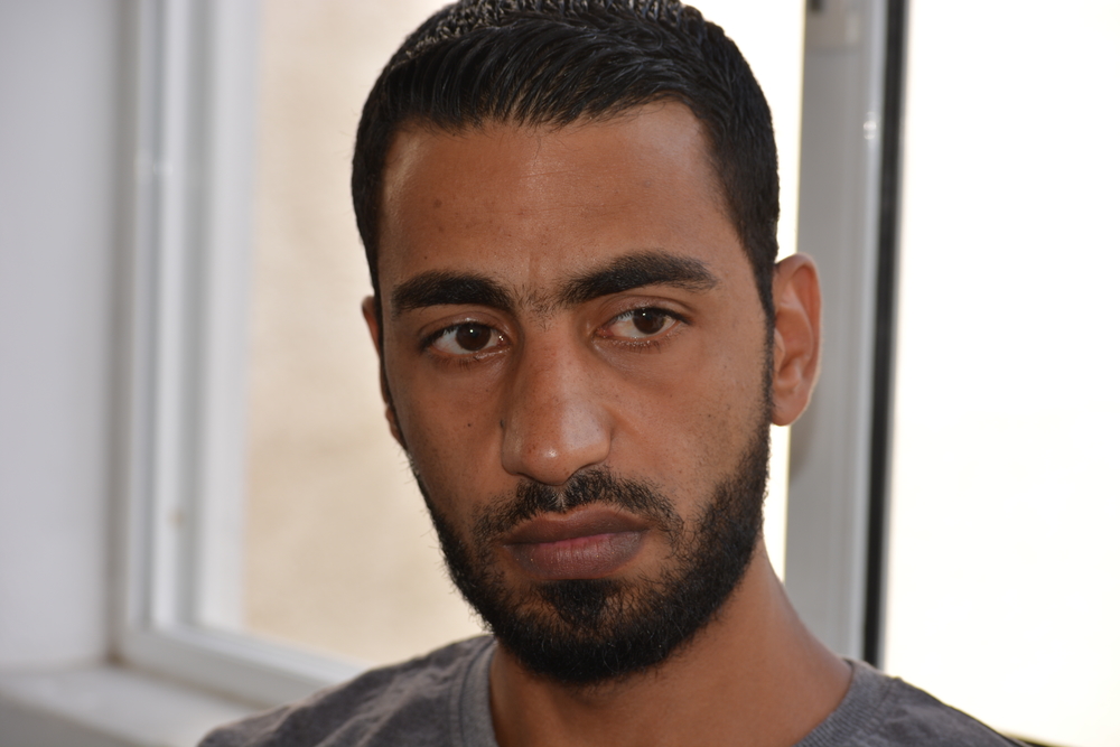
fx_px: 2894
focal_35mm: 93
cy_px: 374
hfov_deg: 21.9
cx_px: 560
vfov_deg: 14.7
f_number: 5.6
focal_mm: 62
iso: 100
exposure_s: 1/200
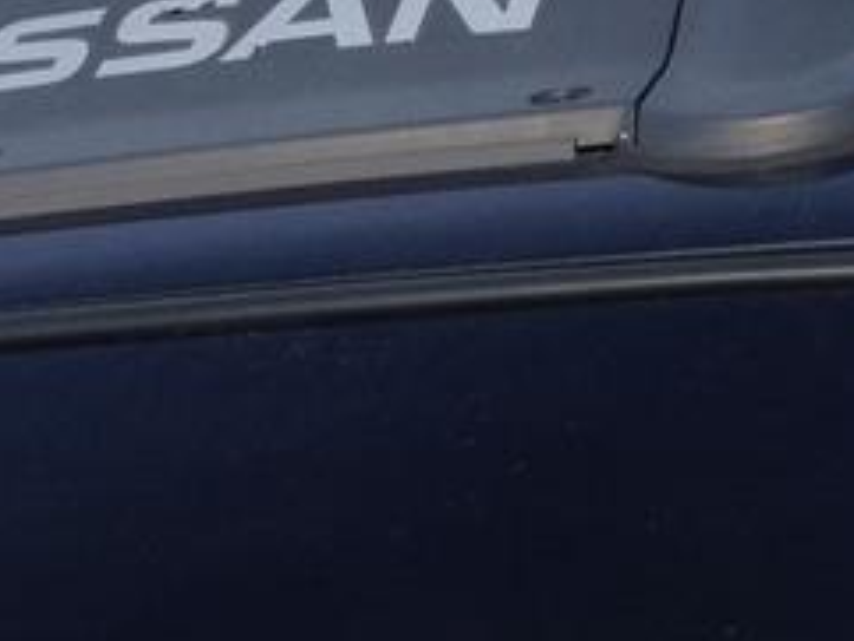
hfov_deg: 14.0
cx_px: 163
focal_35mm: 140
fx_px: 3456
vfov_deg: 10.6
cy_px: 450
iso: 50
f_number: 2.4
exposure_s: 1/1323
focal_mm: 4.13
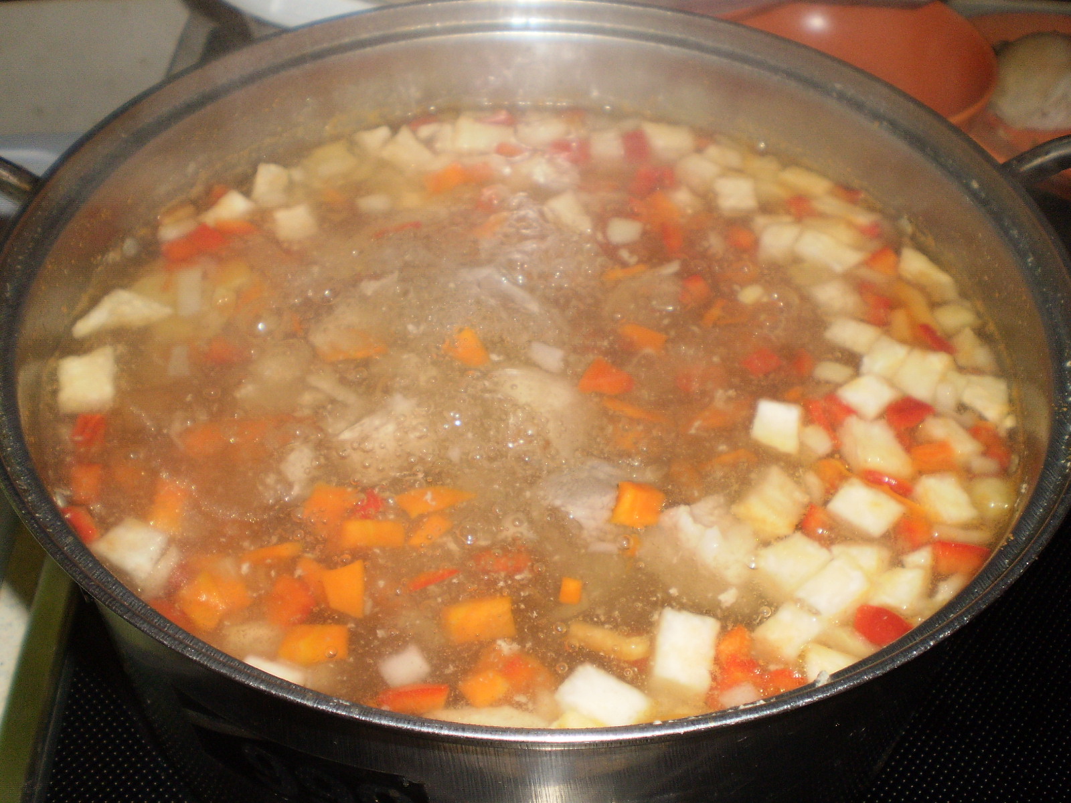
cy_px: 402
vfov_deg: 39.7
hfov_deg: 51.4
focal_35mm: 36
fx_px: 1114
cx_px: 536
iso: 125
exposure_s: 1/30
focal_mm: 6.3
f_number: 3.1
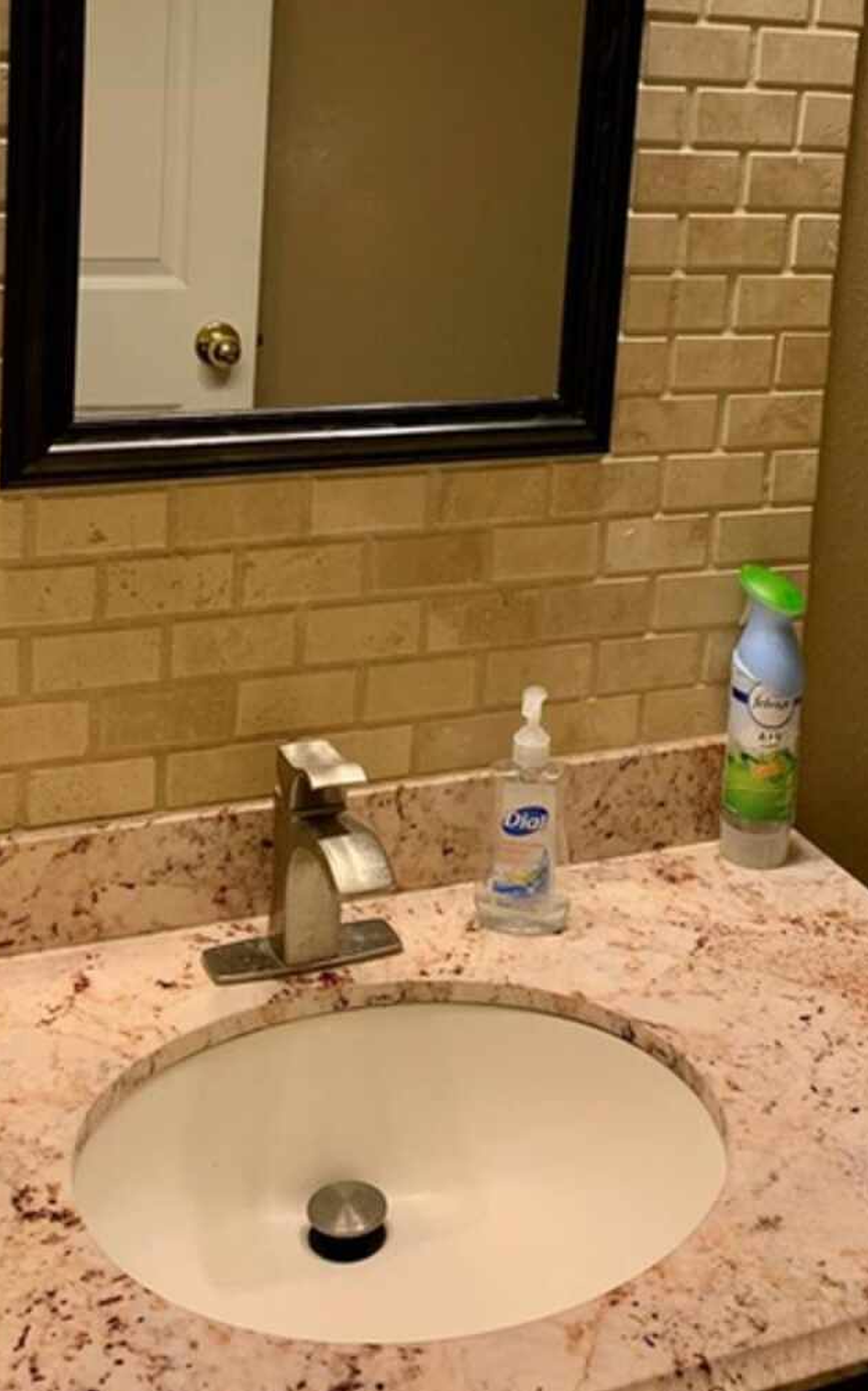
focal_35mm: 47
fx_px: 1780
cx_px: 497
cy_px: 263
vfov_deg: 40.7
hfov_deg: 27.4
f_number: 1.8
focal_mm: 4.25
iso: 64
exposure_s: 1/60
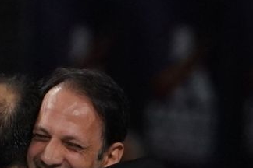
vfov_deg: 0.8
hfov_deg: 1.2
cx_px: 115
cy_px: 164
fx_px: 11728
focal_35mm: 1669
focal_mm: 200
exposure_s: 1/1000
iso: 2000
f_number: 2.8
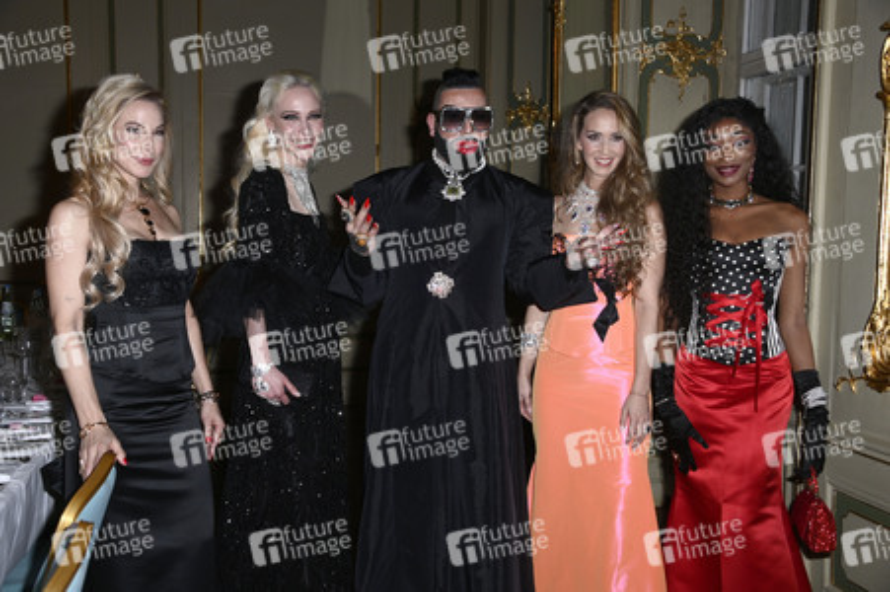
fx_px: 939
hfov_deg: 50.7
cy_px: 296
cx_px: 445
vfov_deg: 35.0
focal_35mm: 38
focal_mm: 38
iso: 640
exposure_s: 1/100
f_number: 5.6
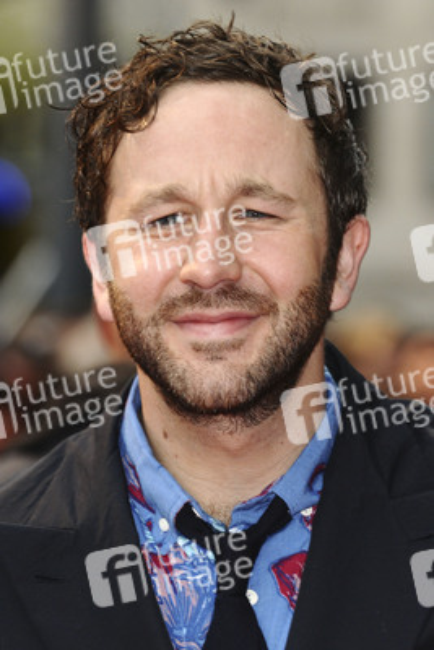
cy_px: 325
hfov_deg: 5.2
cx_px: 217
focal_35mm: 262
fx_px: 4742
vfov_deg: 7.8
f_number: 5.6
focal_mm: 175
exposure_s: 1/200
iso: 640
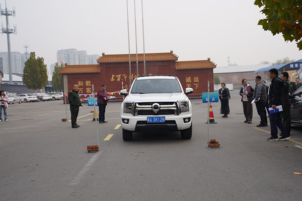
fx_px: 394
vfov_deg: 28.6
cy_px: 100
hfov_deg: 41.9
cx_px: 151
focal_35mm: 47
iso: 100
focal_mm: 47
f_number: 6.3
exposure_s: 1/250
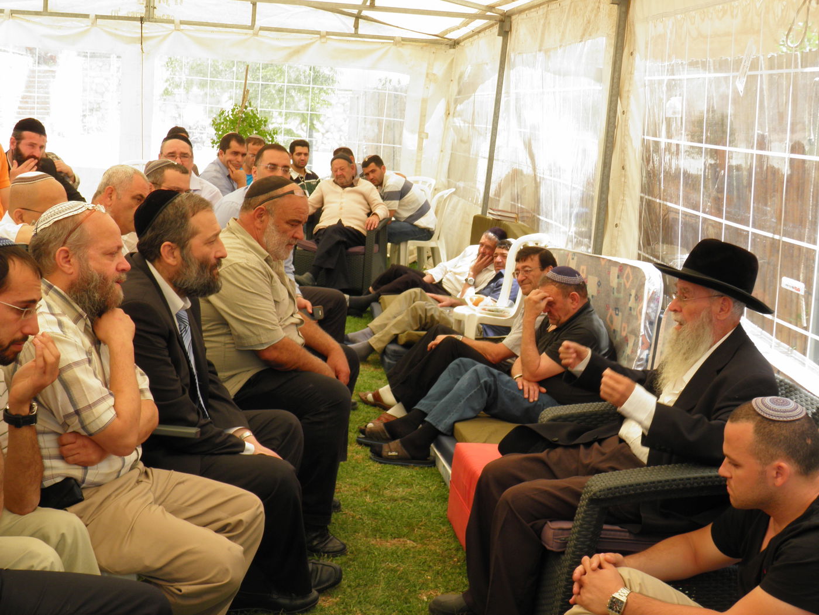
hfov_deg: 38.9
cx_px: 410
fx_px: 1159
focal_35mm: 49
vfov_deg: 29.7
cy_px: 308
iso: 50
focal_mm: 8.9
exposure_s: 1/60
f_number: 4.4
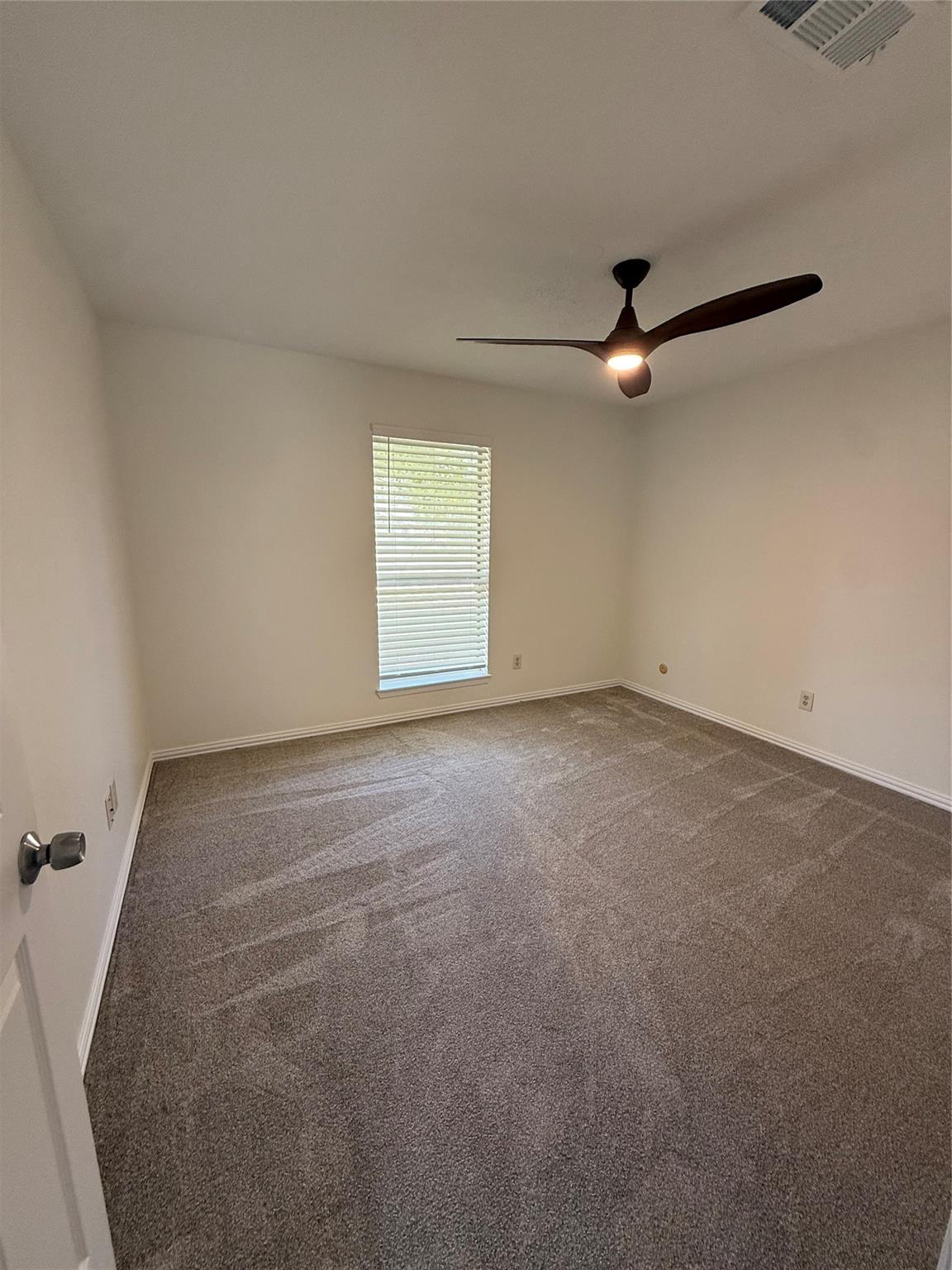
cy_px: 635
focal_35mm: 14
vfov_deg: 102.1
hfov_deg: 85.7
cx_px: 476
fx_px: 513
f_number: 2.2
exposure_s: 1/120
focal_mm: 2.22
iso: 125
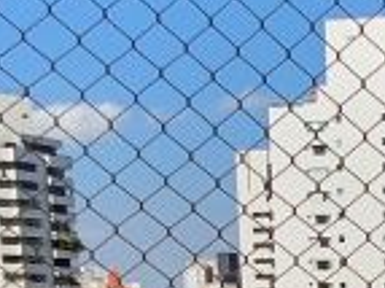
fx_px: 1033
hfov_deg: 18.7
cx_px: 576
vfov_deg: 14.2
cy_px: 501
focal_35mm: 93
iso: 50
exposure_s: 1/1400
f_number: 2.2
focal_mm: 1.8
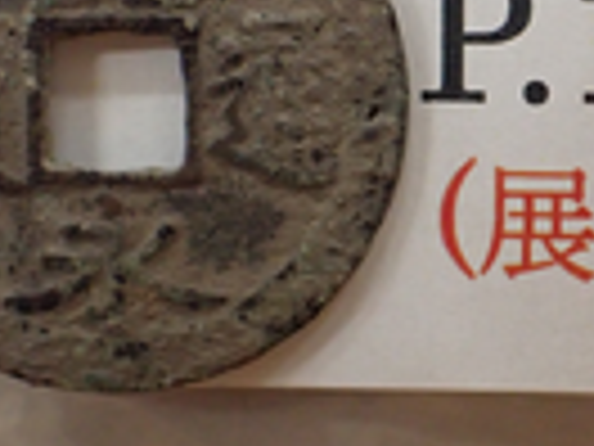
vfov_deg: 16.2
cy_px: 117
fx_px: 1562
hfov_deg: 20.7
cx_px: 630
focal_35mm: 91
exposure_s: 1/125
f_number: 2.3
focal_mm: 5.4
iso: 640
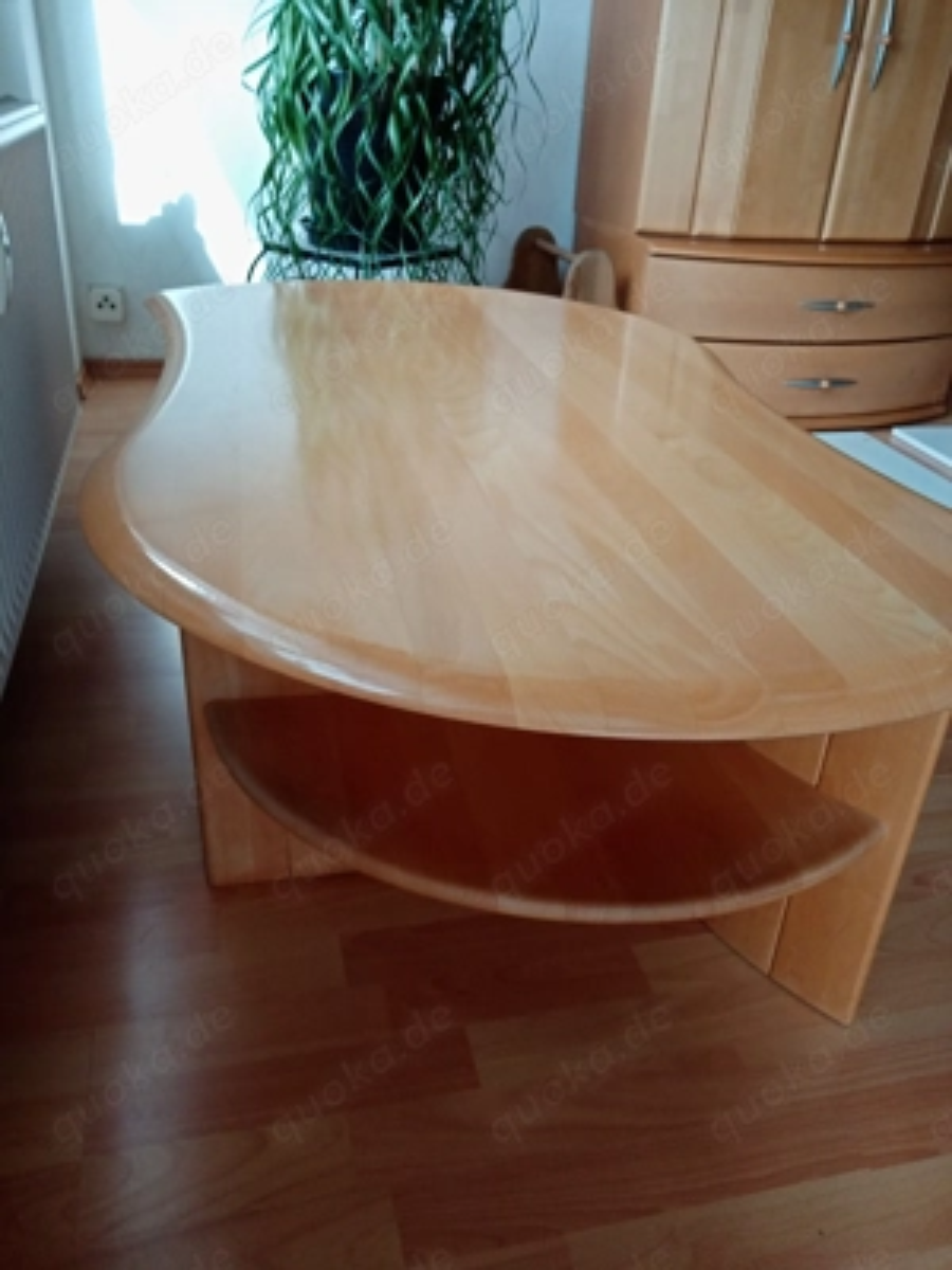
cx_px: 476
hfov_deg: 53.1
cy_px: 635
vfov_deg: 67.3
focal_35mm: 26
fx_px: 953
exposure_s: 1/50
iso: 140
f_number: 1.8
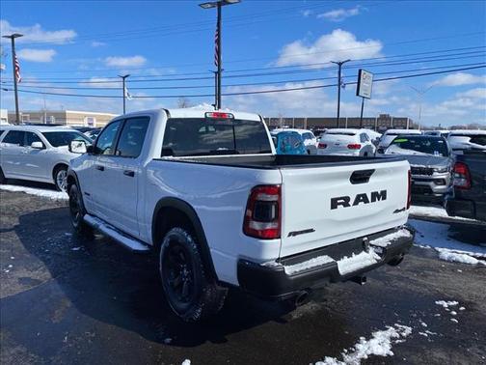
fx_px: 365
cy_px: 182
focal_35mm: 26
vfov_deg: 53.1
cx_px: 243
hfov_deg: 67.3
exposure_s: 1/6410
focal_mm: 4.25
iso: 32
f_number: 1.8
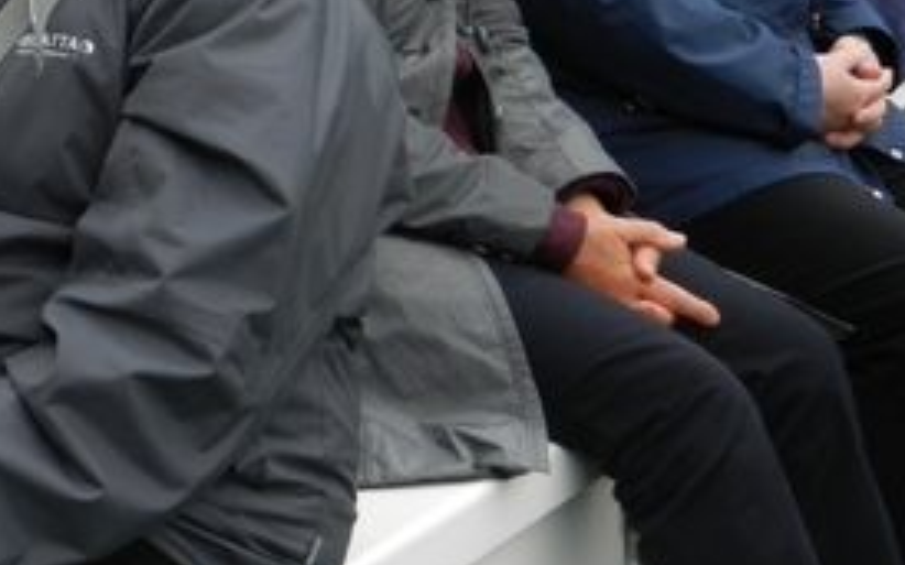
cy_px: -23
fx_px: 3032
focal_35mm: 123
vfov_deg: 10.5
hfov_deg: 16.6
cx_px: 20
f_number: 4.4
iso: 160
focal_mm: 9.4
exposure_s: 1/160
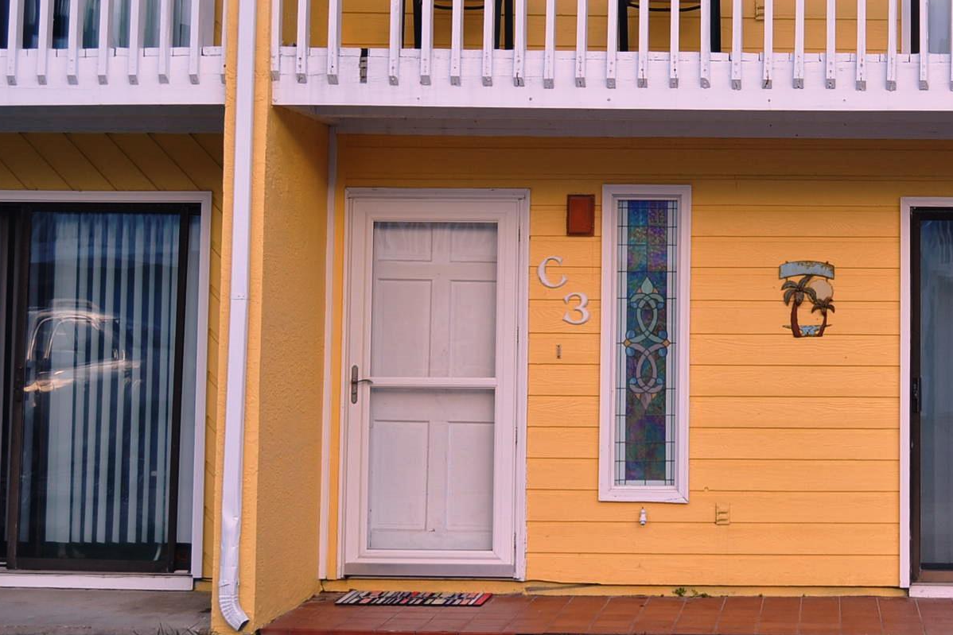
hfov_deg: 26.4
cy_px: 102
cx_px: 779
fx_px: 1986
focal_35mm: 75
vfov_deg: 18.0
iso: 100
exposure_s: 1/100
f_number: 5
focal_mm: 26
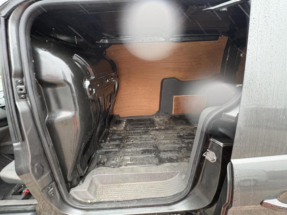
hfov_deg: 102.1
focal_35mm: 14
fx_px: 116
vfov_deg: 85.7
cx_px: 144
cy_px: 108
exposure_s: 1/60
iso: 500
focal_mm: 2.22
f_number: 2.2
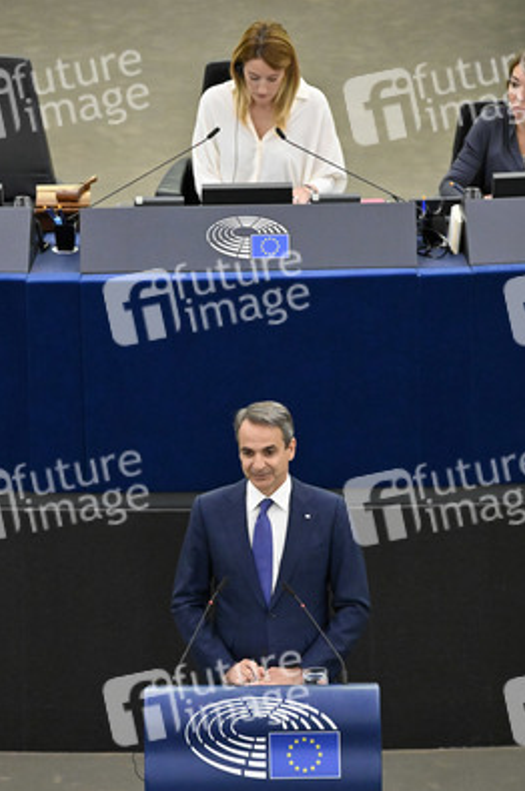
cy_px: 399
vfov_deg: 5.5
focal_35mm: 375
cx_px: 265
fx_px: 8231
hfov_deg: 3.7
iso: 10000
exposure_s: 1/640
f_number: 6
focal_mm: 370
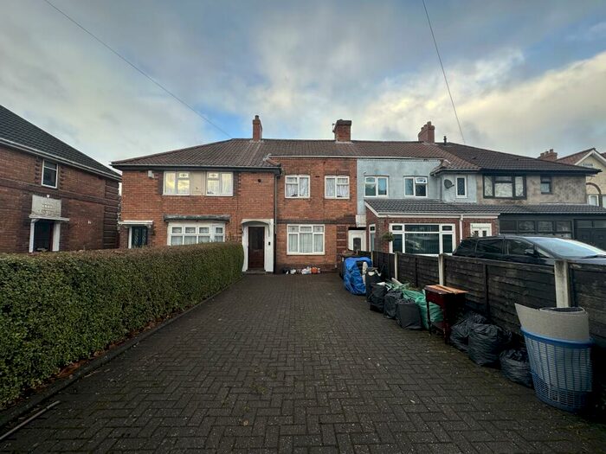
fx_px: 245
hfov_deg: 102.1
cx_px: 303
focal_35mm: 14
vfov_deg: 85.7
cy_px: 227
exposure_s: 1/252
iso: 40
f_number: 2.2
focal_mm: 2.22
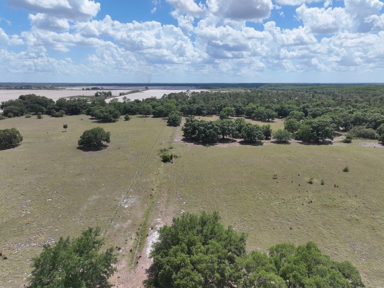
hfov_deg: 71.6
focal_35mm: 24
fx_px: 266
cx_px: 192
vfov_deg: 56.8
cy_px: 144
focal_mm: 12.29
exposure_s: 1/2000
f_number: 4
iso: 100
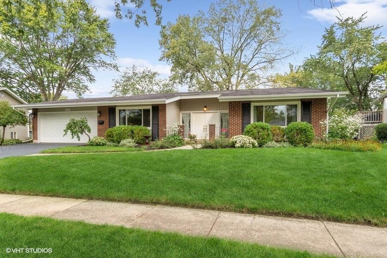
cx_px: 194
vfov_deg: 67.4
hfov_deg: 90.0
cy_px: 129
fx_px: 193
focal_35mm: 18
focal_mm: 12
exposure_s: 1/160
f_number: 8
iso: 320
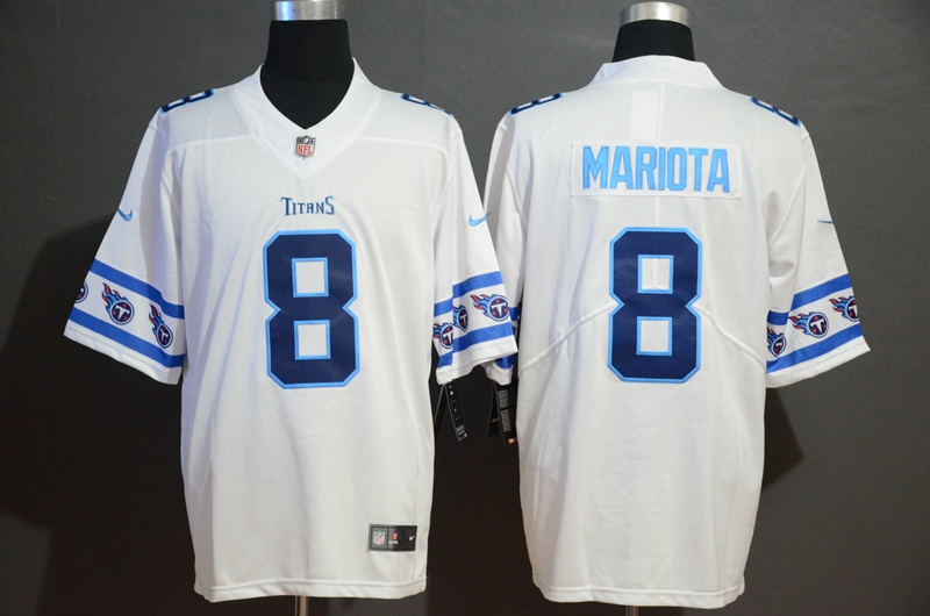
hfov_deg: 26.0
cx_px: 465
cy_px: 308
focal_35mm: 78
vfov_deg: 17.4
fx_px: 2011
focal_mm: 52
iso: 4000
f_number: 4.8
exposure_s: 1/25
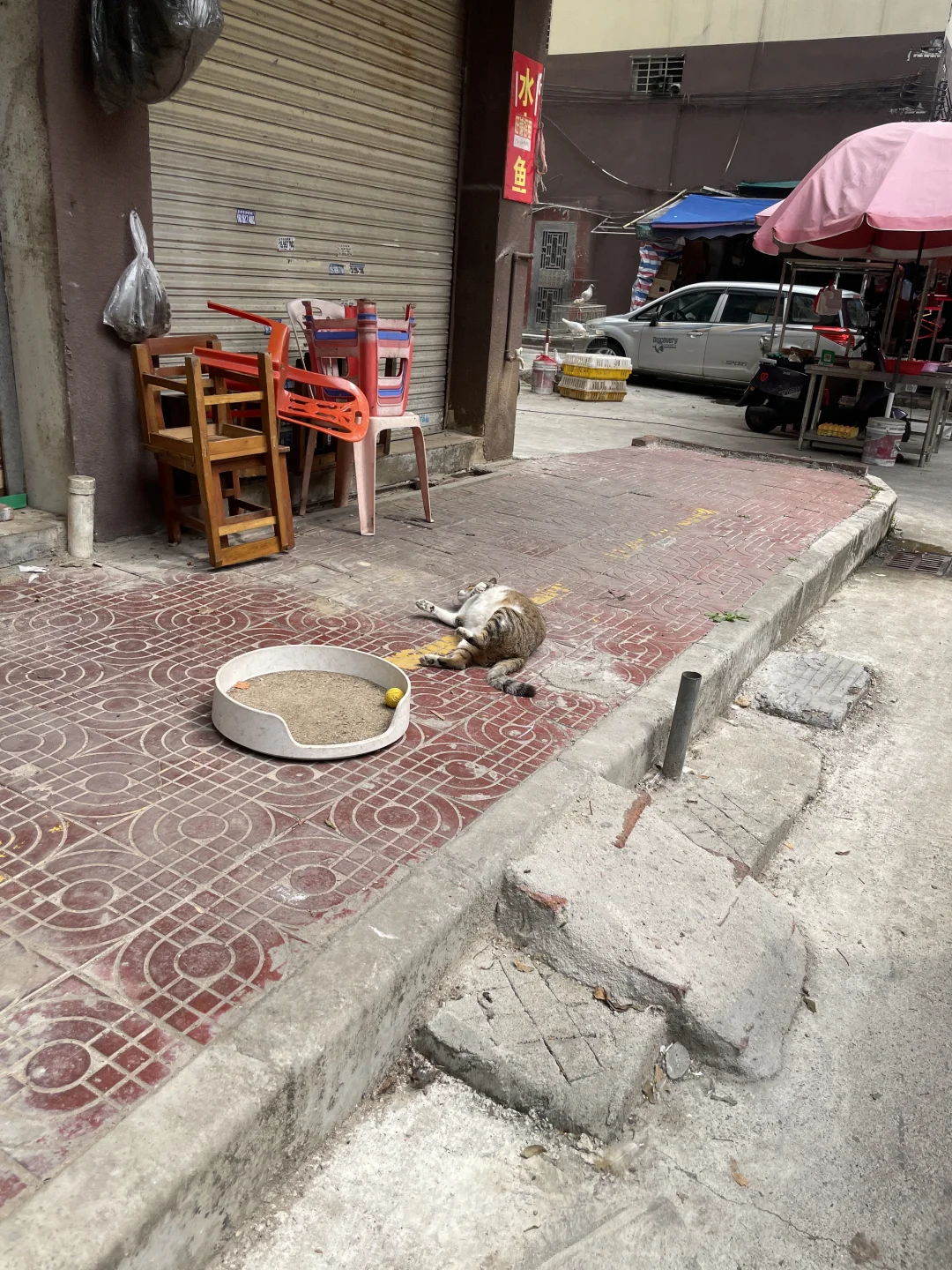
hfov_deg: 53.1
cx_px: 476
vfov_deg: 67.3
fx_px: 953
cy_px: 635
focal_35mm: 26
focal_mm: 4.2
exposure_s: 1/1553
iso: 32
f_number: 1.6
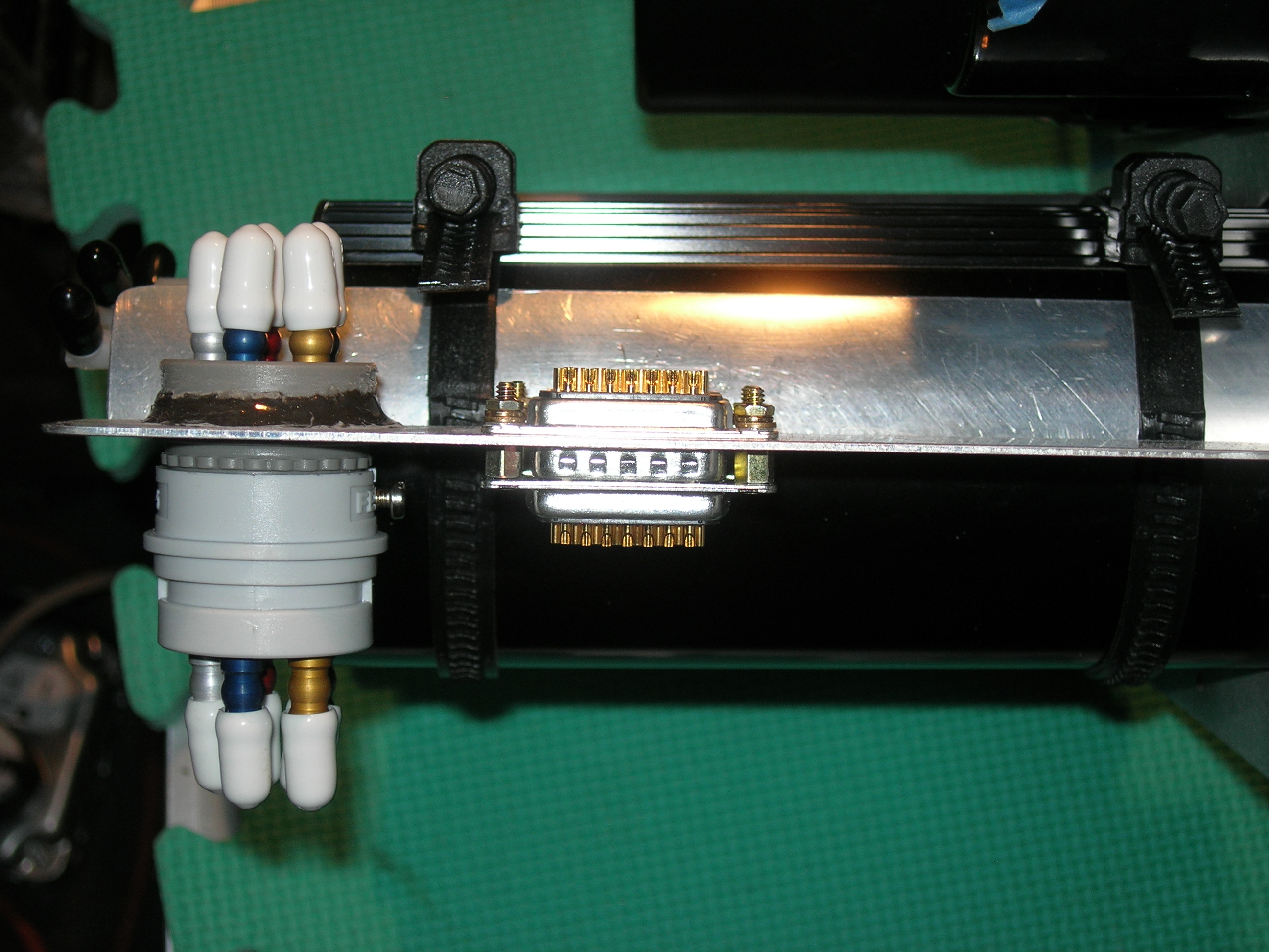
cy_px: 476
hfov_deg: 27.0
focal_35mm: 72
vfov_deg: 20.4
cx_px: 634
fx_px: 2639
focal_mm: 14.9
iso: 64
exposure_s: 1/60.1
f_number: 3.7
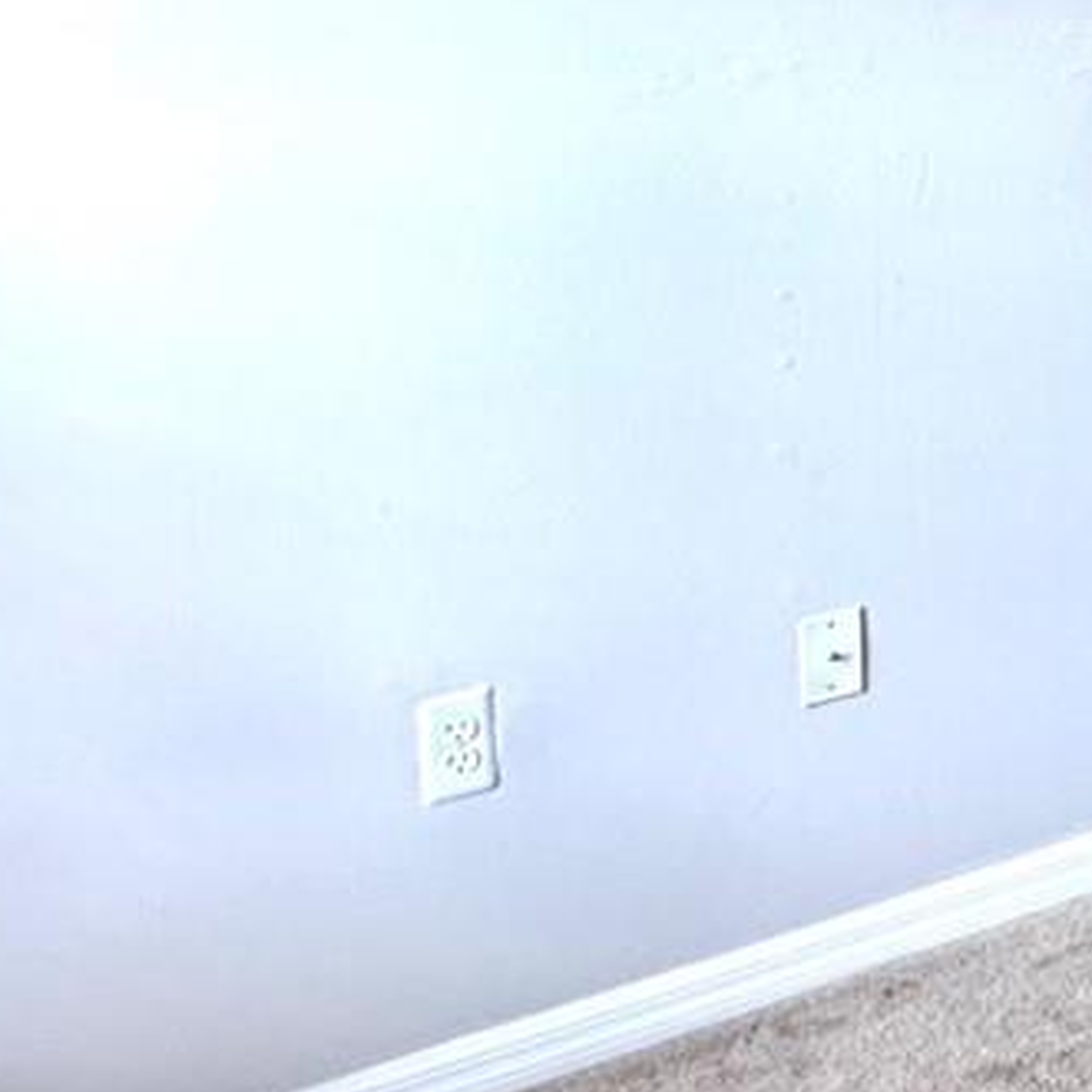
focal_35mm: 60
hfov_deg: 18.6
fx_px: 2141
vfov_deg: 26.5
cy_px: -86
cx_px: 2177
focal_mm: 2.22
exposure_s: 1/120
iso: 250
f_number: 2.2
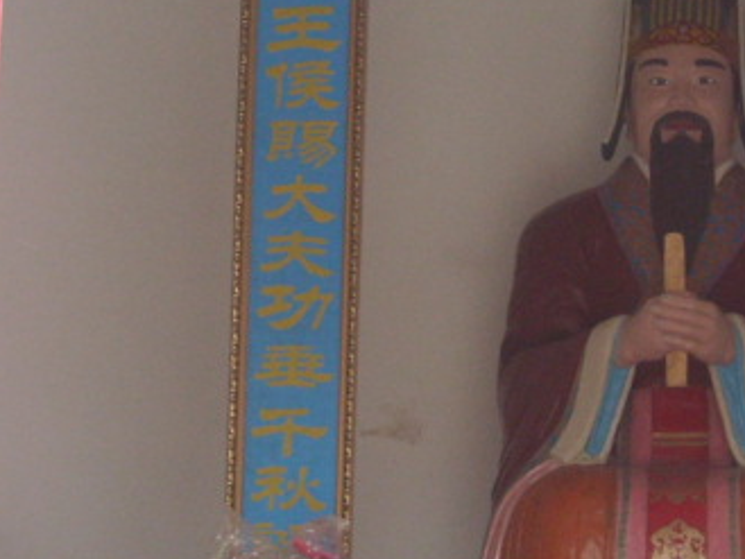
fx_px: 2347
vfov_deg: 13.6
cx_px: 433
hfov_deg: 18.0
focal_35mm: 109
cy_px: 351
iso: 183
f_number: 2.8
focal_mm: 5.7
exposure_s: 1/60
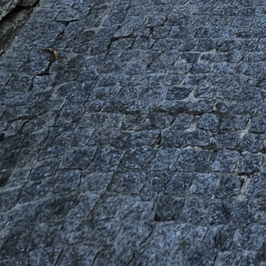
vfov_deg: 14.5
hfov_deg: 16.9
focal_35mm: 92
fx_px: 800
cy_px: -313
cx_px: 412
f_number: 1.7
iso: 25
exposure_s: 1/190
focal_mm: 6.3
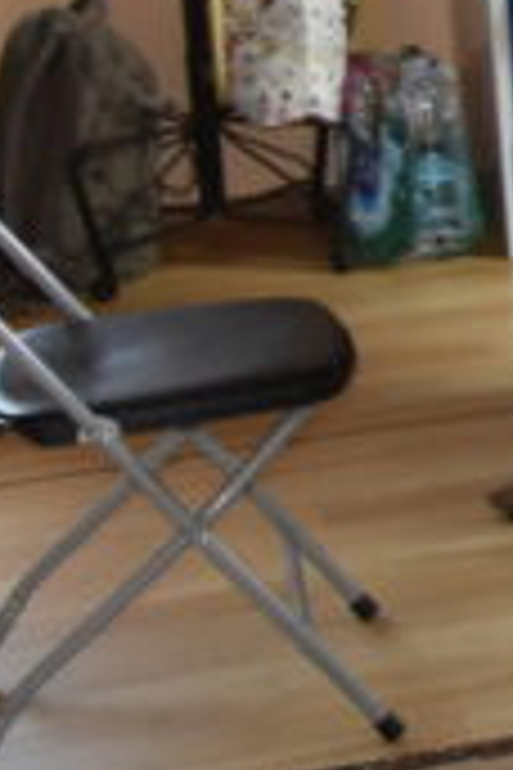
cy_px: 79
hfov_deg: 7.0
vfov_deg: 12.1
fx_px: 3596
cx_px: 1696
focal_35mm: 168
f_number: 5
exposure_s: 1/100
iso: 800
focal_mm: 25
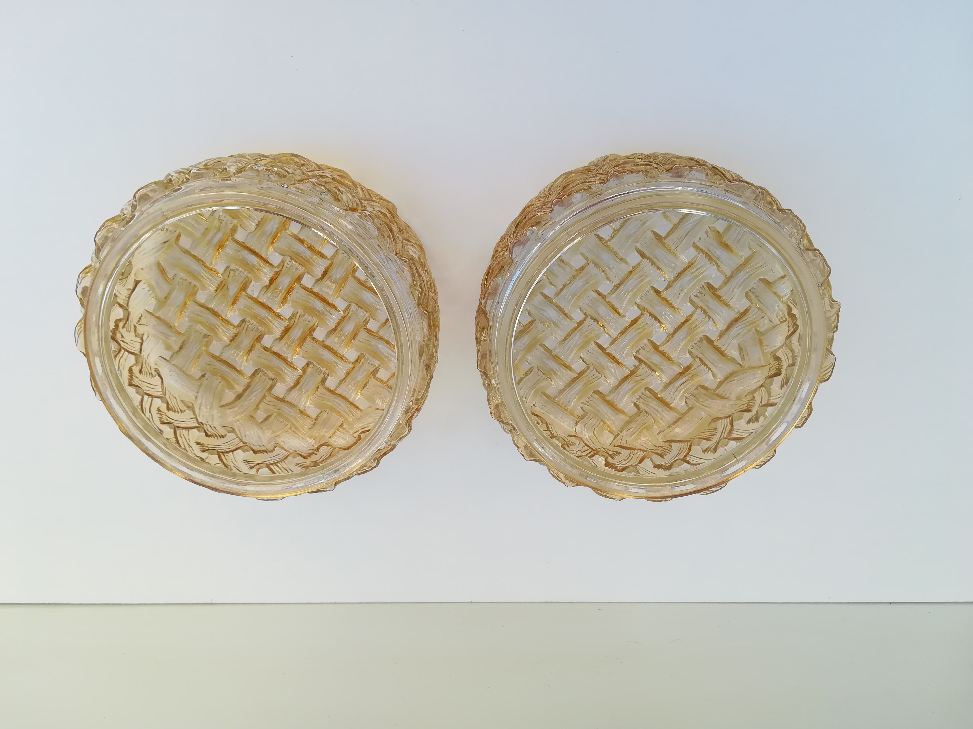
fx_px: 731
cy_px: 364
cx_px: 486
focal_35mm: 26
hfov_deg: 67.3
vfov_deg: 53.1
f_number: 2.2
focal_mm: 3.83
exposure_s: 1/277
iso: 50
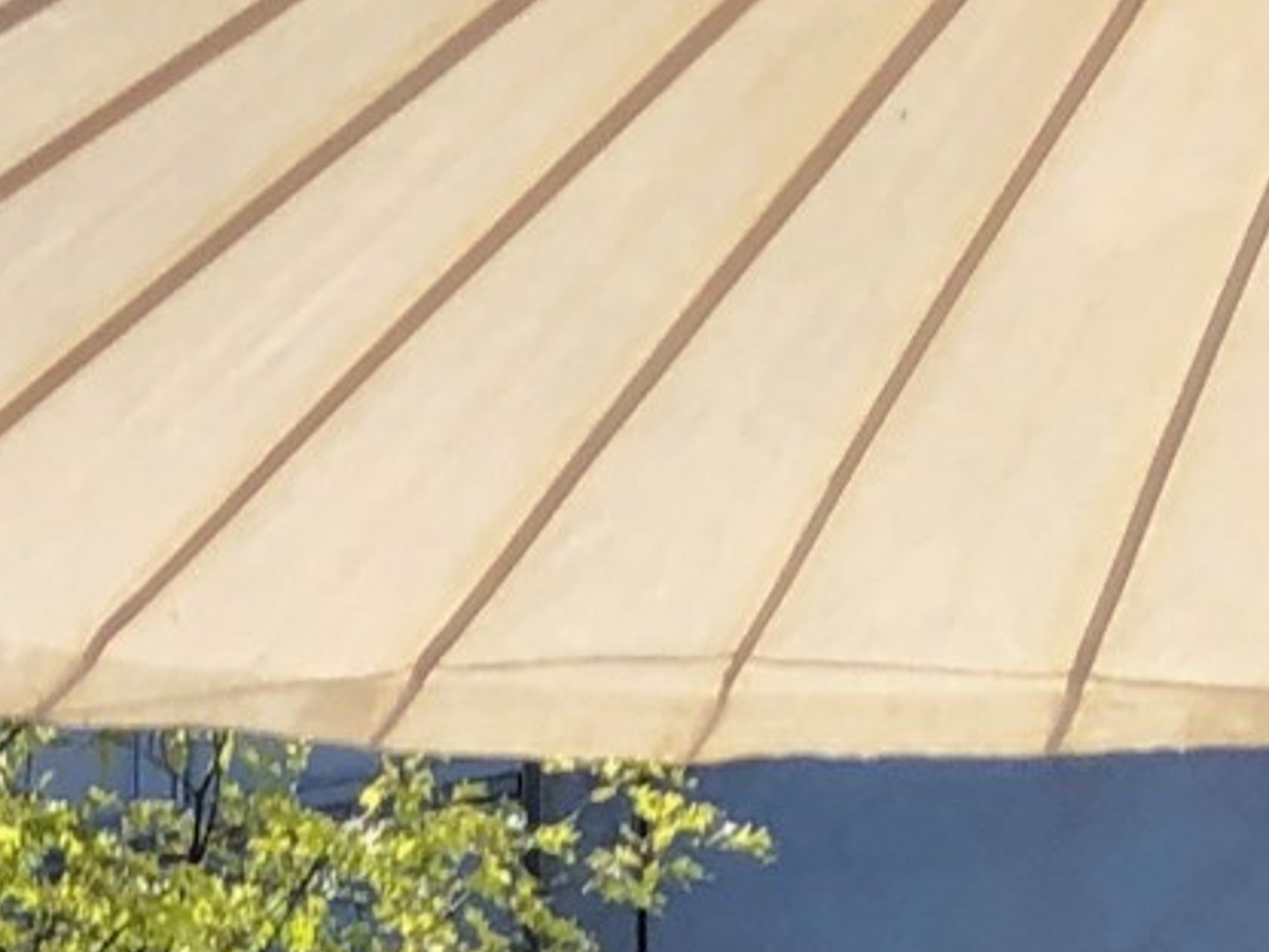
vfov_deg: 6.7
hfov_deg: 10.0
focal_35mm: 194
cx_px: -436
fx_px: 7112
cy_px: 3219
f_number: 1.8
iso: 20
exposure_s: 1/1263
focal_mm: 3.99
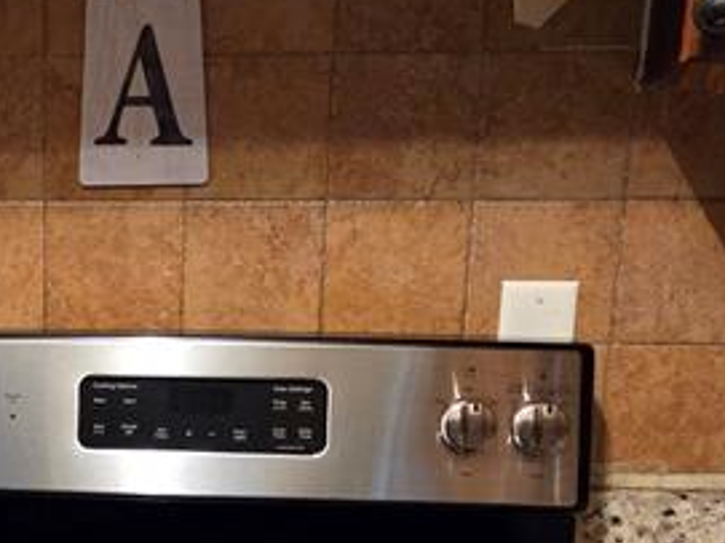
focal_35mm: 68
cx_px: 29
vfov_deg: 21.2
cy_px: 468
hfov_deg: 27.2
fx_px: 1424
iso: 2500
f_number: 1.8
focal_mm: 5.4
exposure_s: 1/120
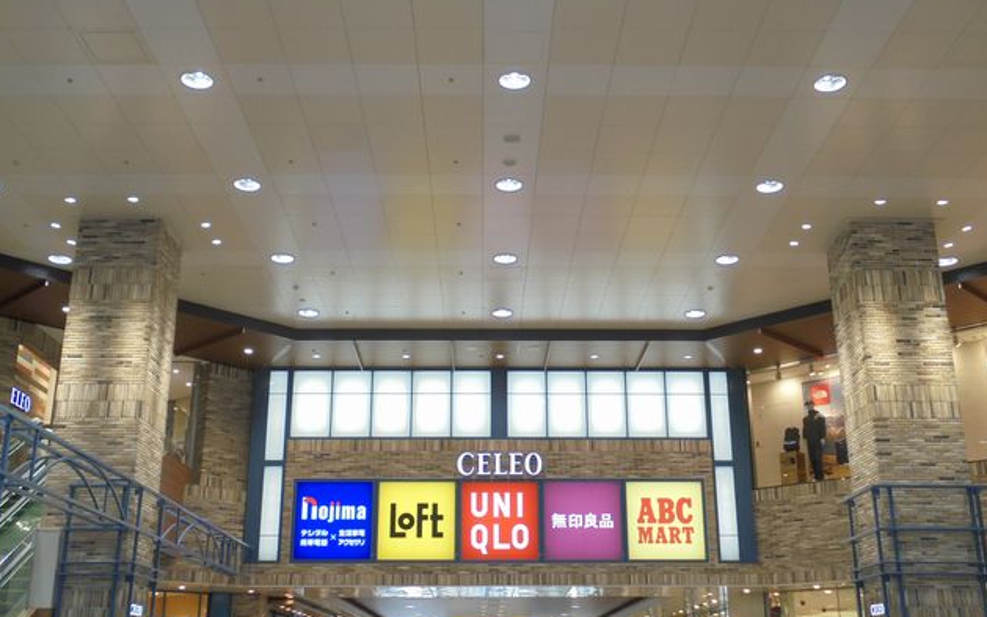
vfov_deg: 31.2
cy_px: 261
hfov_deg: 48.2
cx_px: 488
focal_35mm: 41
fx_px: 1103
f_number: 4.2
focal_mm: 6.9
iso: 100
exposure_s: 1/30
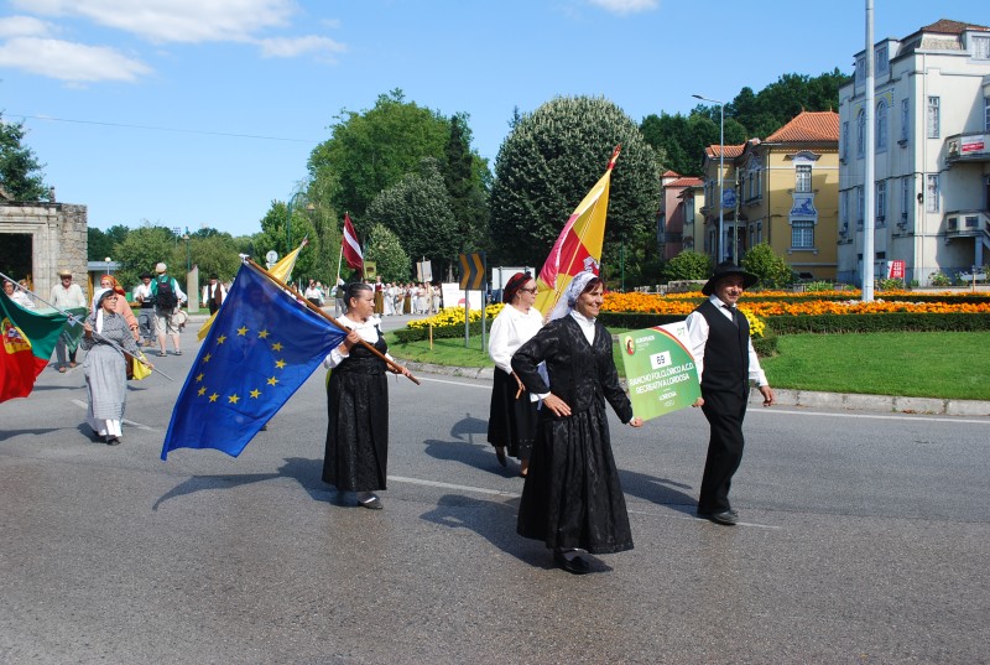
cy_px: 332
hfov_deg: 57.1
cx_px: 495
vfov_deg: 40.1
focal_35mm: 33
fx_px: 909
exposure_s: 1/200
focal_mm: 22
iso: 100
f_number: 7.1
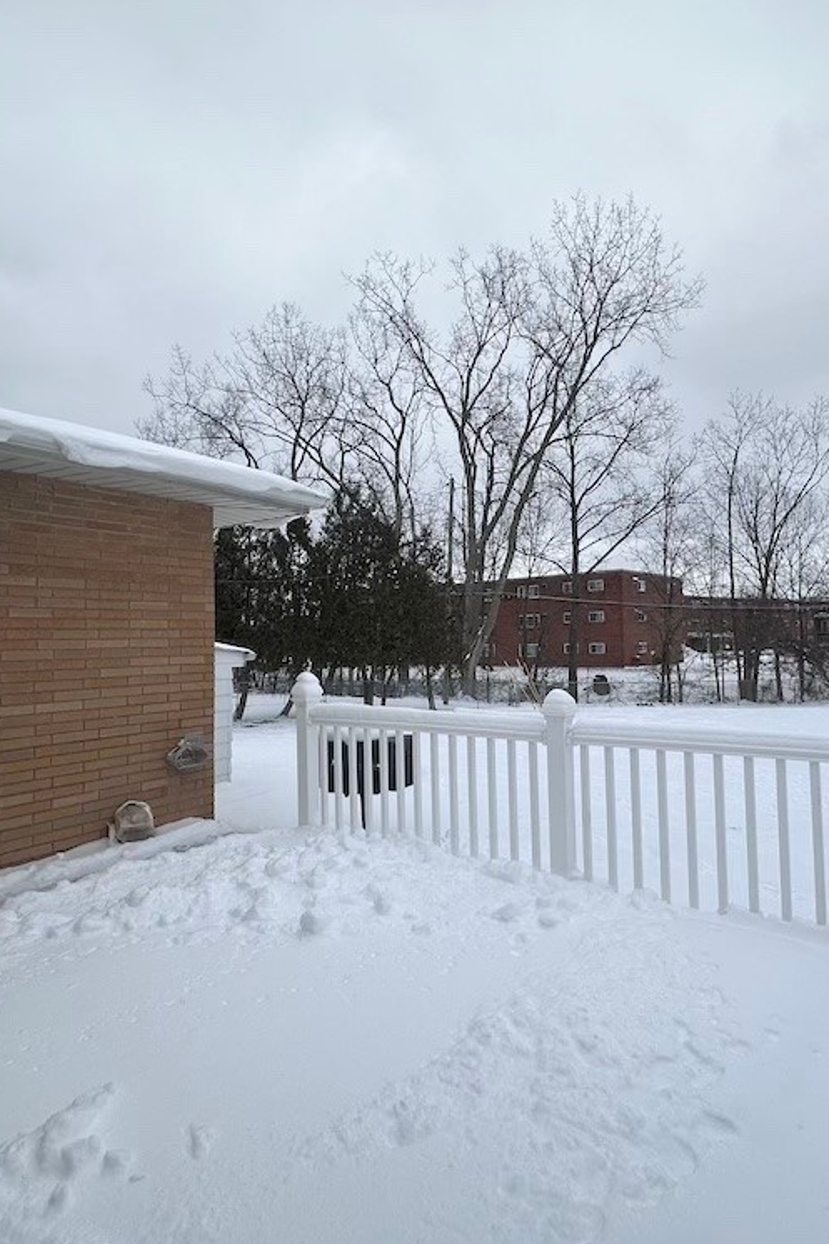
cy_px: 614
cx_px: 459
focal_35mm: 20
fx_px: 691
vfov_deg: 84.0
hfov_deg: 61.8
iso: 50
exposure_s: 1/3125
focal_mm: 2.22
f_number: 2.2
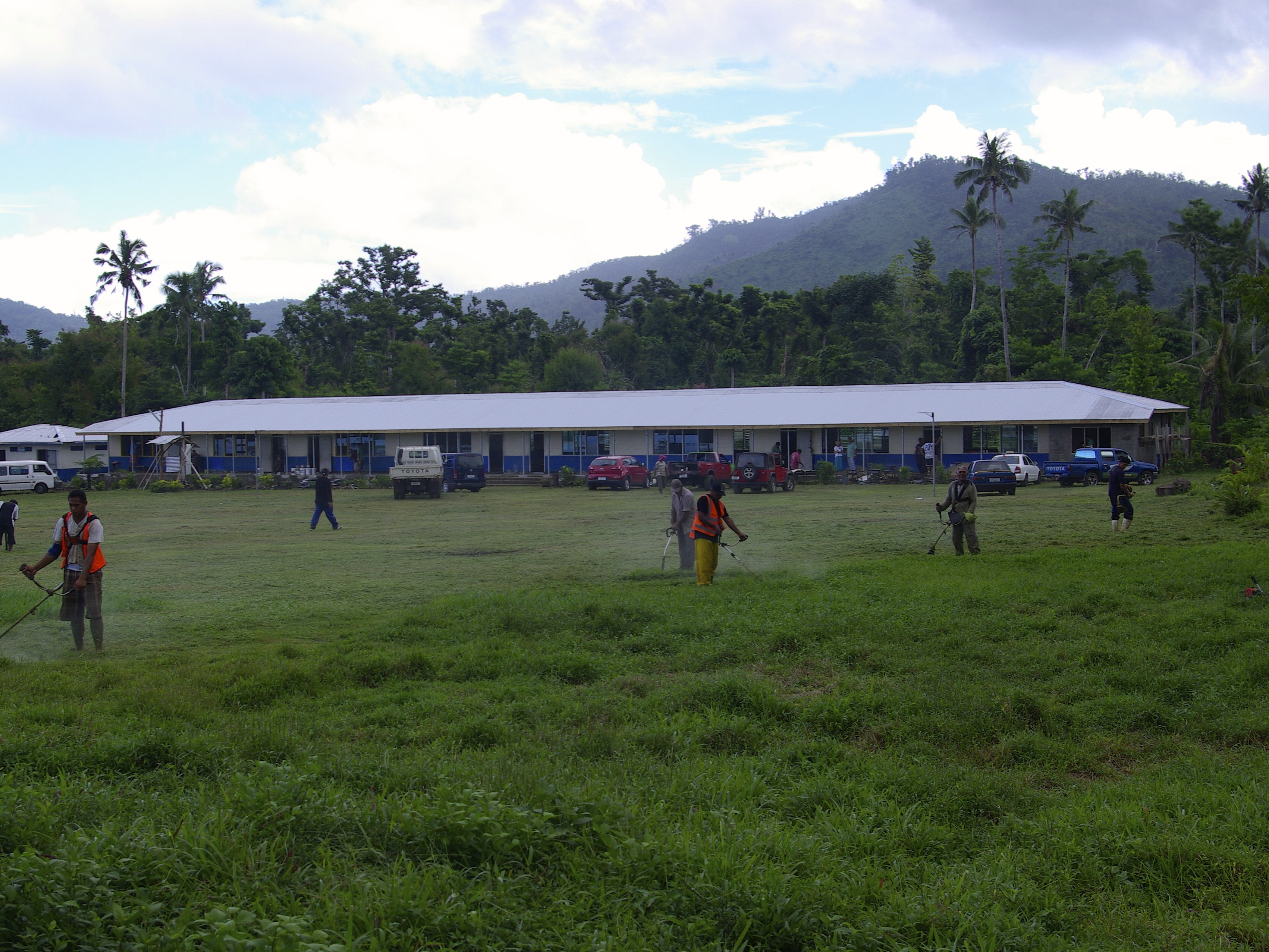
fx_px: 1687
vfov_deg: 31.5
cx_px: 559
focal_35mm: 46
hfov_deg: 41.2
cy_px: 483
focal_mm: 28
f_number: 6.7
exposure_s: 1/125
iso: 100
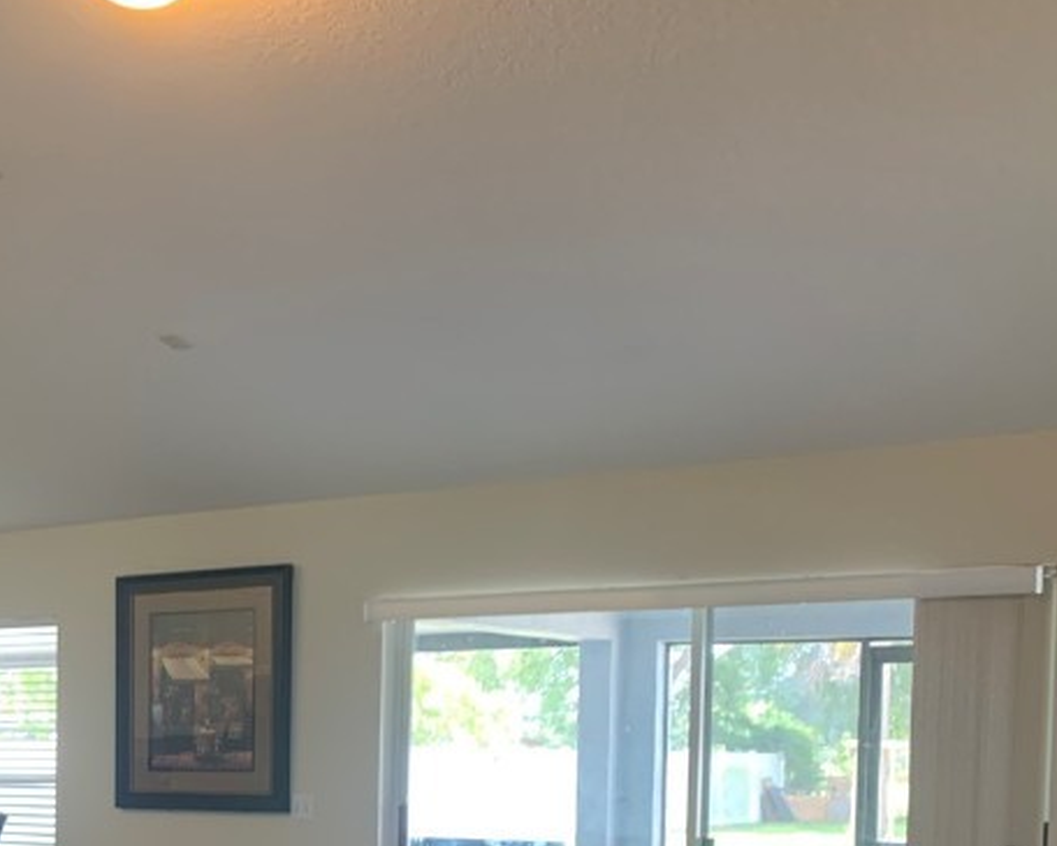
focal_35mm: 57
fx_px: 1784
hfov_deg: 30.9
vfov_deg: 25.3
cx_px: 30
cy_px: 865
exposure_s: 1/60
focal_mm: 4.25
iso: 160
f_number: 1.8
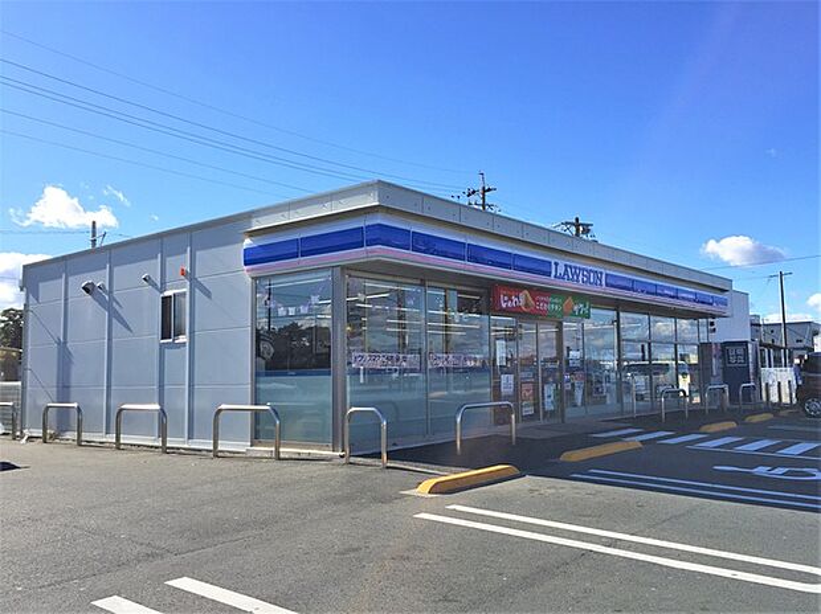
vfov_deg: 48.2
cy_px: 307
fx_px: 687
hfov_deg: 61.7
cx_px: 410
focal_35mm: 29
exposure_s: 1/1980
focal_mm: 4.15
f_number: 2.2
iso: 32
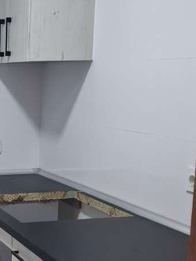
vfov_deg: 25.8
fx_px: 566
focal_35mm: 75
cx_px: -74
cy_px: 187
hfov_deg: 18.0
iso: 320
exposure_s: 1/100
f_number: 1.8
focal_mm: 5.54
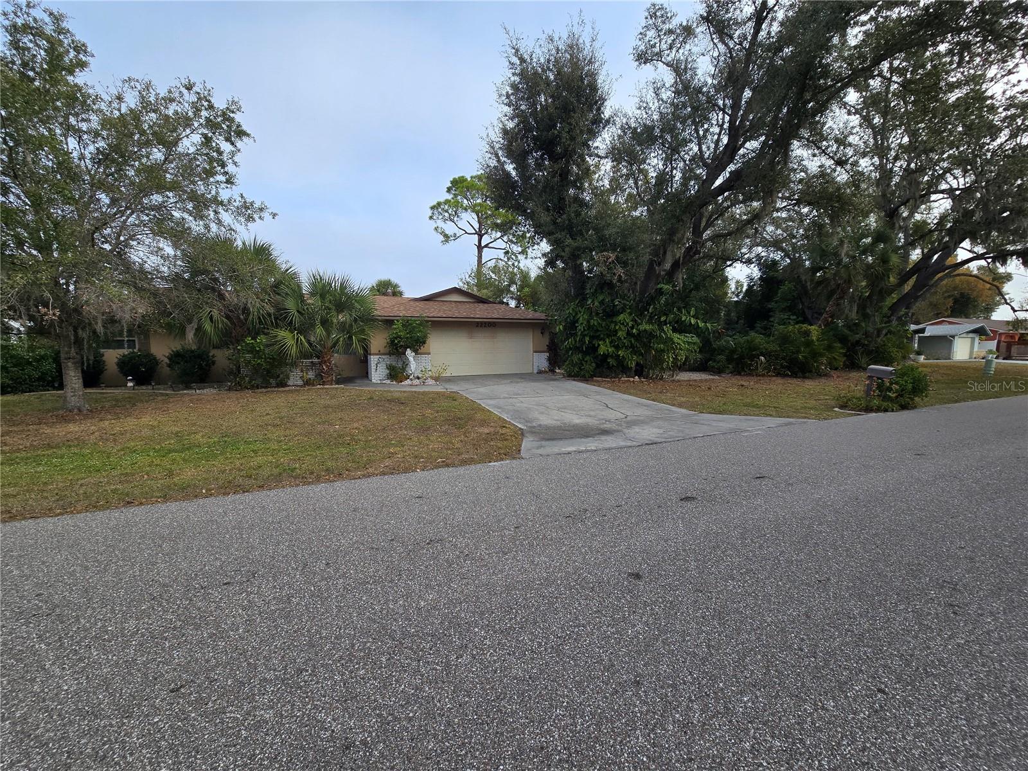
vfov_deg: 89.9
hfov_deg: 106.2
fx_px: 386
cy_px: 386
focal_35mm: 13
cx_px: 514
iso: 50
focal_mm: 2.2
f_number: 2.2
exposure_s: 1/957
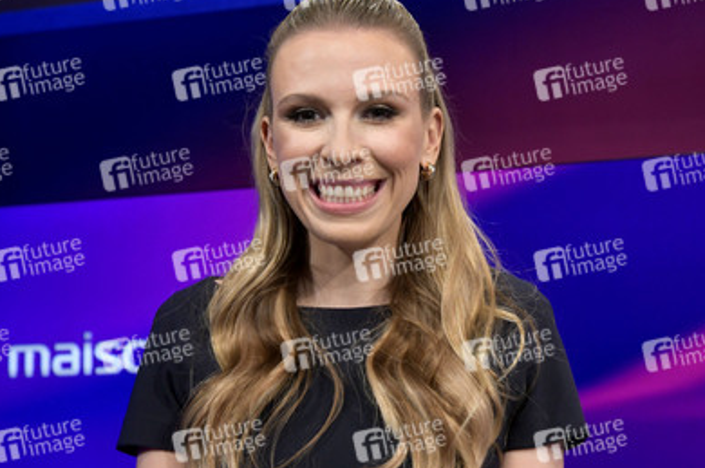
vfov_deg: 30.4
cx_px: 352
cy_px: 215
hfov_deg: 44.5
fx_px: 861
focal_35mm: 44
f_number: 5.6
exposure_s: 1/160
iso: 1600
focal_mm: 38
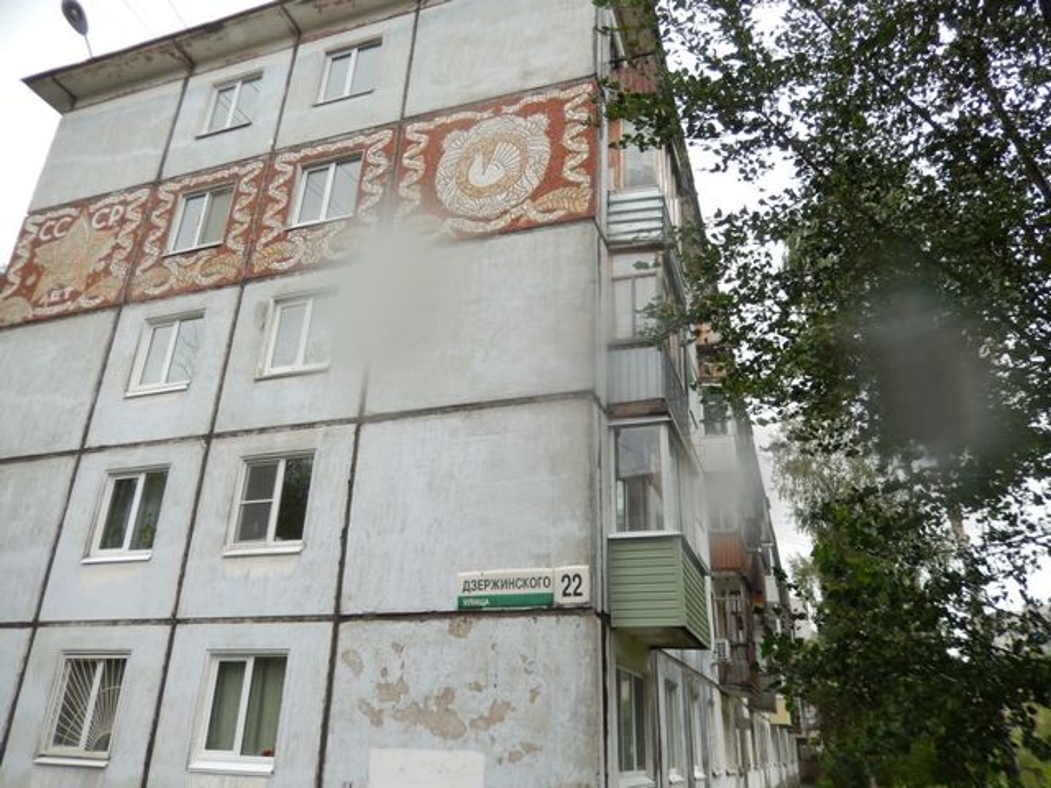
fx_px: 759
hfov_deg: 69.4
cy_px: 394
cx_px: 526
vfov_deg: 54.9
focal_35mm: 25
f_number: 3.4
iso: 125
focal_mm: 4.5
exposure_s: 1/100
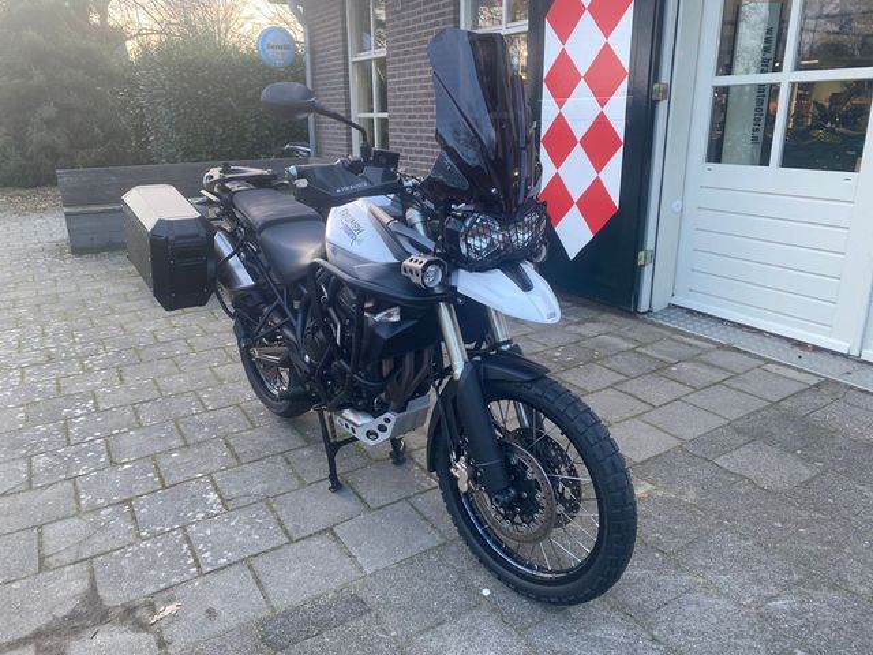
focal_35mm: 26
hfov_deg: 67.3
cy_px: 328
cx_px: 436
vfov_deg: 53.1
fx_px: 656
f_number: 1.8
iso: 125
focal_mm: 4.25
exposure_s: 1/115
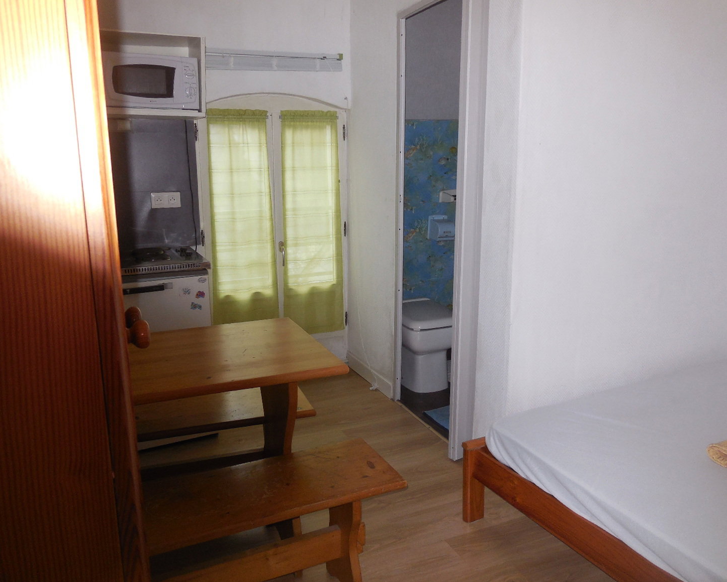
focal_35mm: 27
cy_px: 290
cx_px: 342
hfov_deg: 64.0
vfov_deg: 53.2
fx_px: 581
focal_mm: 4.5
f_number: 3.1
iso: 220
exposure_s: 1/25
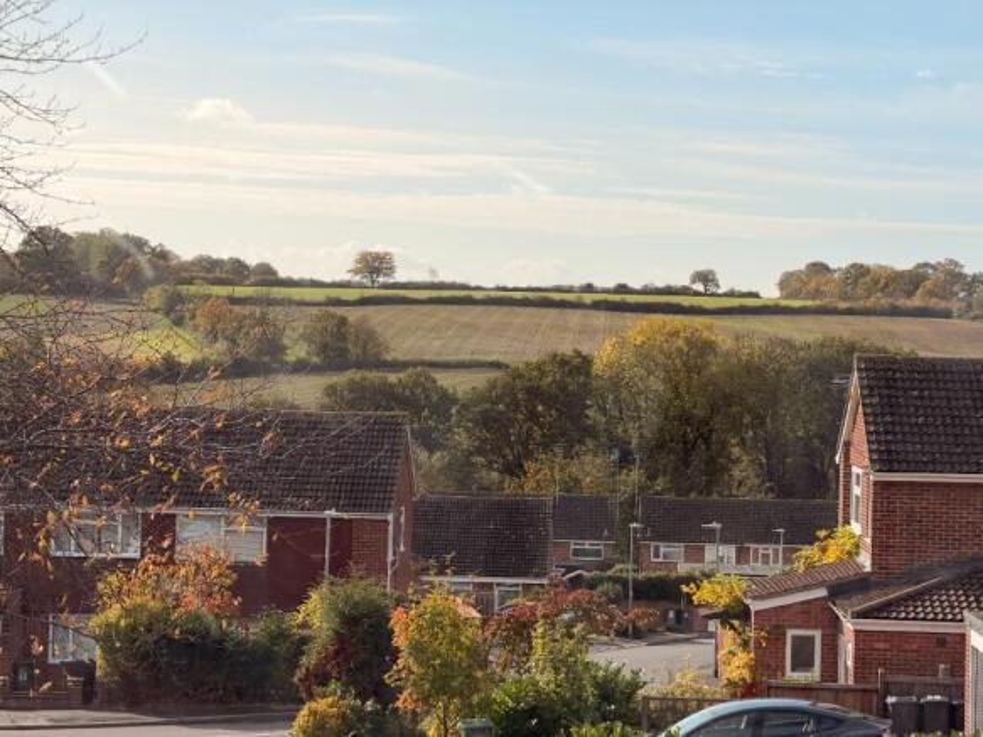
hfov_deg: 19.6
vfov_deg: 14.8
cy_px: 368
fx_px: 2839
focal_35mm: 100
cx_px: 492
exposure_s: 1/658
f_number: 2.8
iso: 20
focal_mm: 16.89
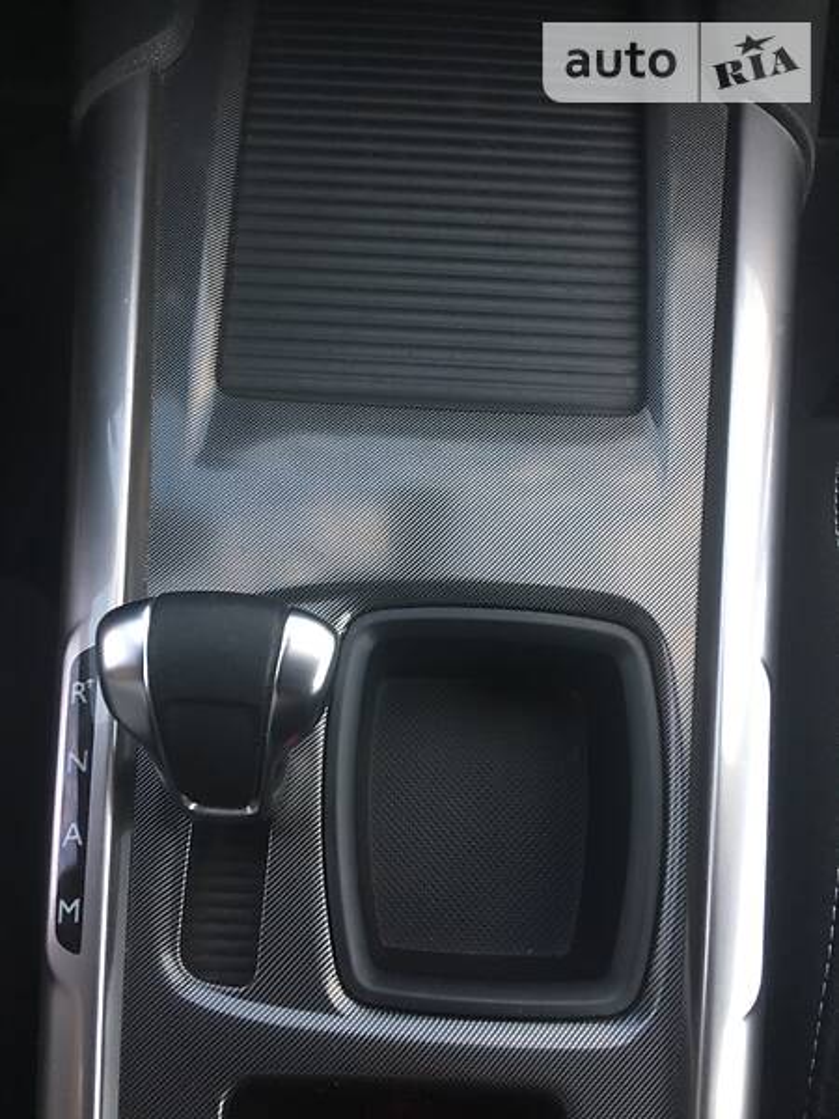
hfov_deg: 48.2
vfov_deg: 61.7
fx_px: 937
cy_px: 560
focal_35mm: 29
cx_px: 420
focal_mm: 4.2
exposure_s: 1/17
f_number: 2.2
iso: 100
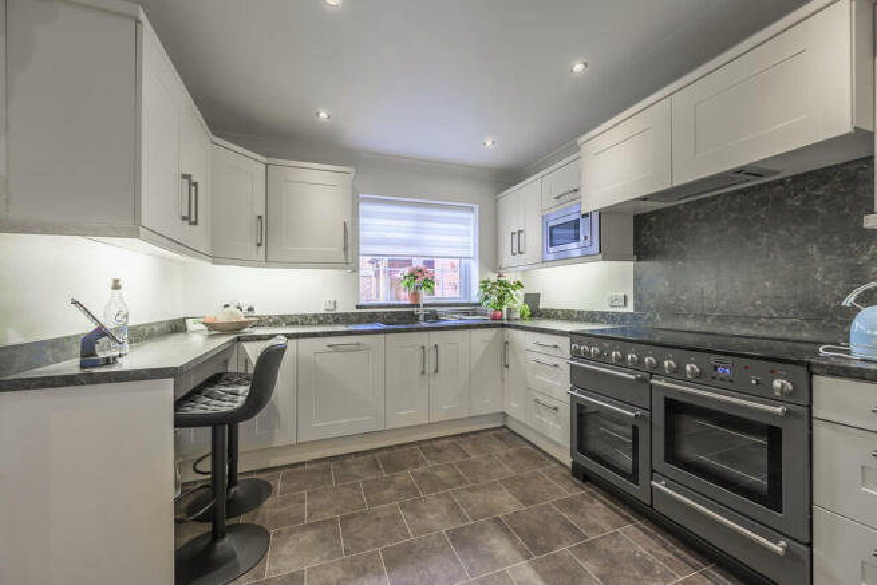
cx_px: 438
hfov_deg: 104.2
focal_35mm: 14
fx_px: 341
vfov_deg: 81.2
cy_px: 292
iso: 250
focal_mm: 14
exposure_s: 1/125
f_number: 8
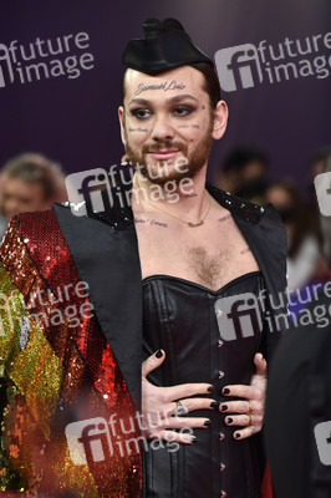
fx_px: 2556
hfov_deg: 7.4
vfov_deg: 11.1
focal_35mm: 185
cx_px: 166
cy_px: 249
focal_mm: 185
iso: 2000
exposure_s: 1/200
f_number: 5.6
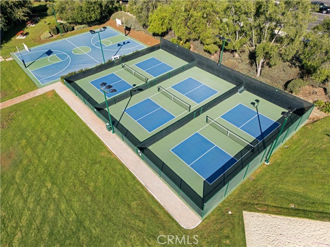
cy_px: 124
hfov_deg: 71.6
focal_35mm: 24
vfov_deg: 56.8
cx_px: 165
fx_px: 229
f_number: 1.7
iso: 100
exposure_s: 1/2000
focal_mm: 6.72
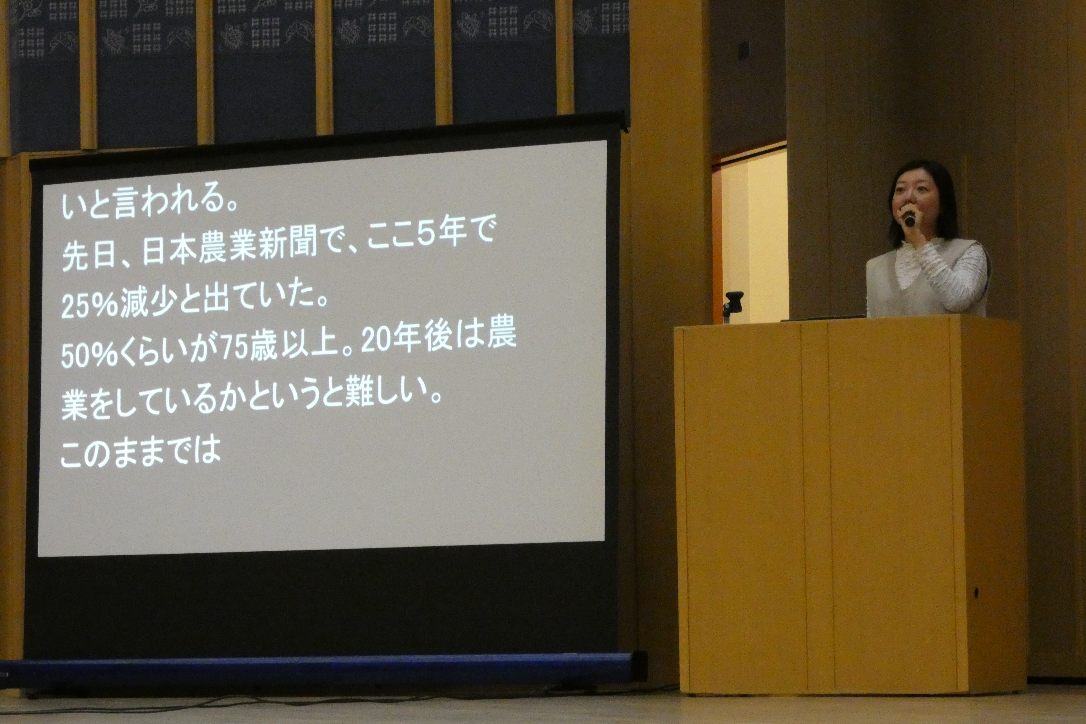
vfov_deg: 9.7
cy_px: 372
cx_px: 542
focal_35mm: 141
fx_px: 4253
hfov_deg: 14.6
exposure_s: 1/50
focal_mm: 24.2
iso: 1600
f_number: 5.3
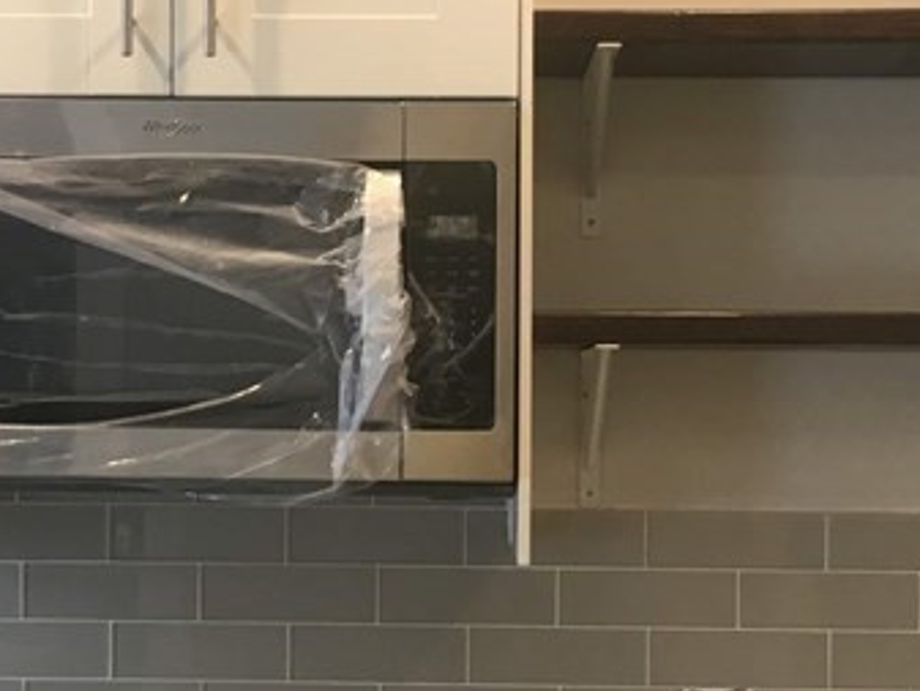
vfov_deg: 16.8
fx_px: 2340
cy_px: 423
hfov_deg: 22.2
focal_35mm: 88
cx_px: 404
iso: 50
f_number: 2.2
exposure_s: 1/30
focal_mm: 4.15
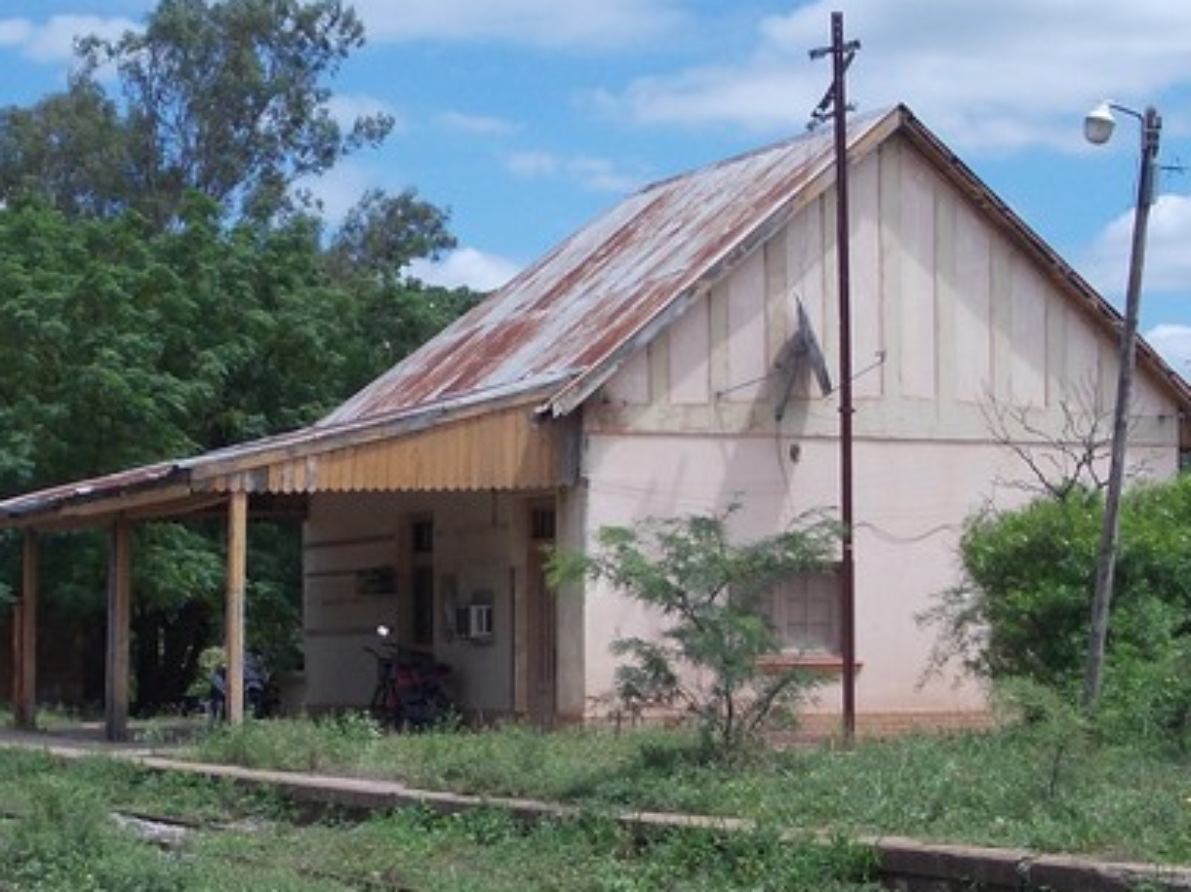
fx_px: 3302
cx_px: 348
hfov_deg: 20.3
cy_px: 579
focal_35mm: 96
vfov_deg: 15.4
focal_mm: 7.2
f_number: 7.2
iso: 80
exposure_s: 1/250
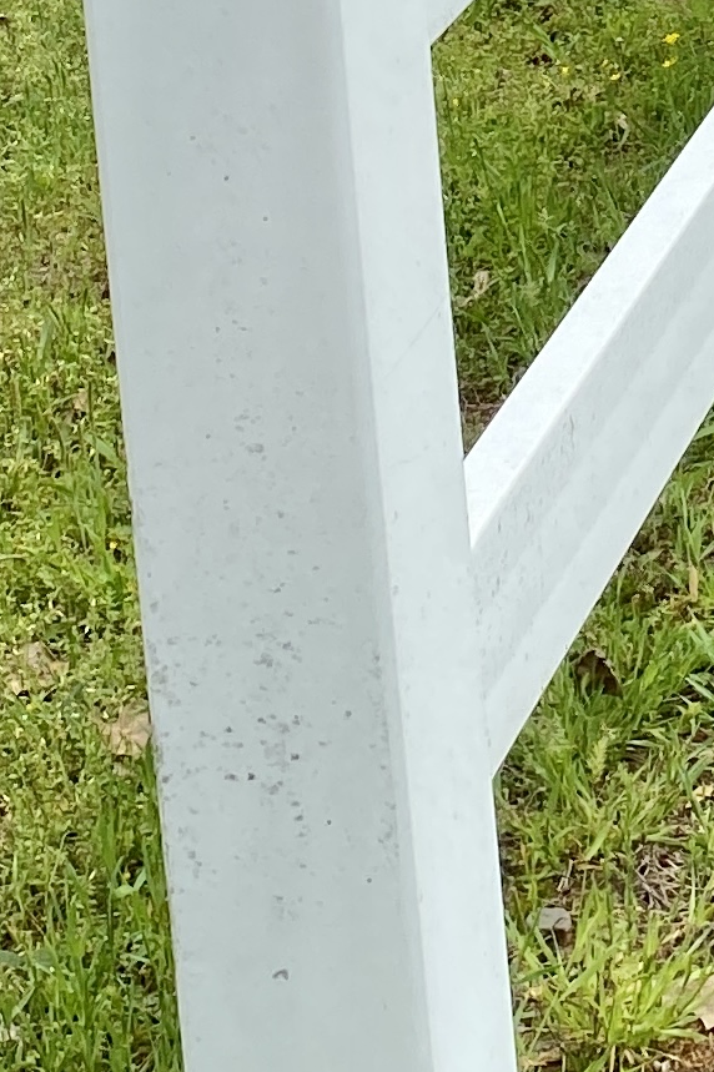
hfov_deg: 10.5
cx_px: 1041
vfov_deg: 14.4
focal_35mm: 127
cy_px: -801
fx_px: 3781
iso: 32
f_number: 1.8
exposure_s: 1/1961
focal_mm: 4.25
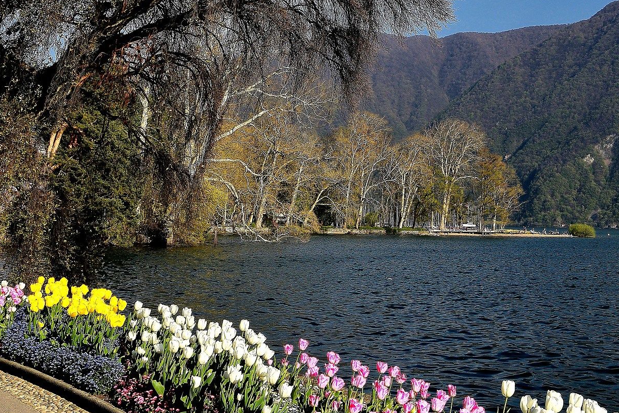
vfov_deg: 20.2
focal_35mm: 66
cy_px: 44
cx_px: 336
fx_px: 1135
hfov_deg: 30.5
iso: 100
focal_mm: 22
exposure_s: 1/400
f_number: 8
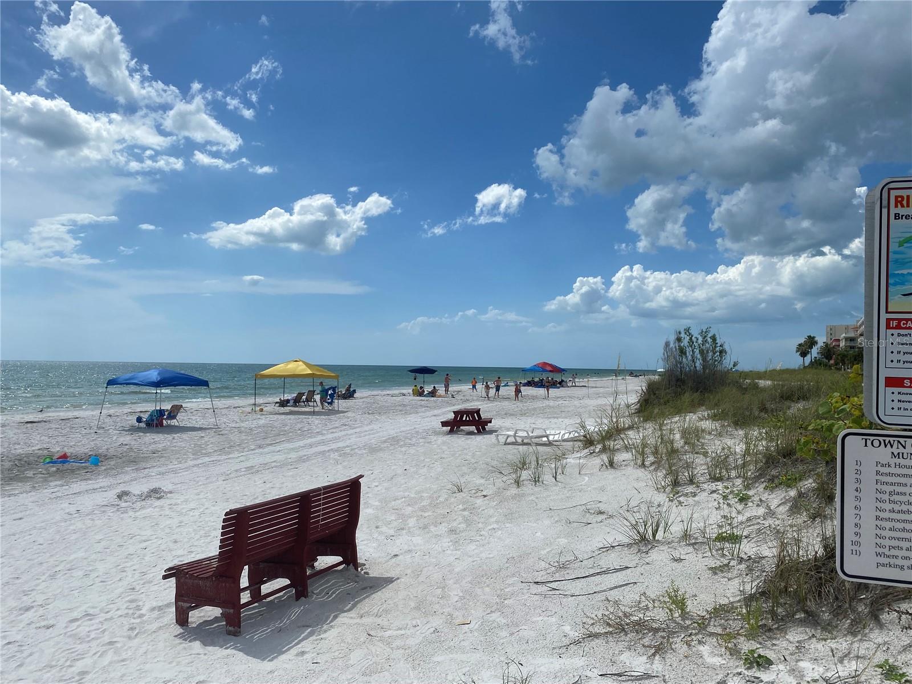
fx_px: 685
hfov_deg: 67.3
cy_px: 342
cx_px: 456
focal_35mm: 26
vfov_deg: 53.1
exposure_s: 1/8850
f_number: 1.8
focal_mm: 4.25
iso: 32
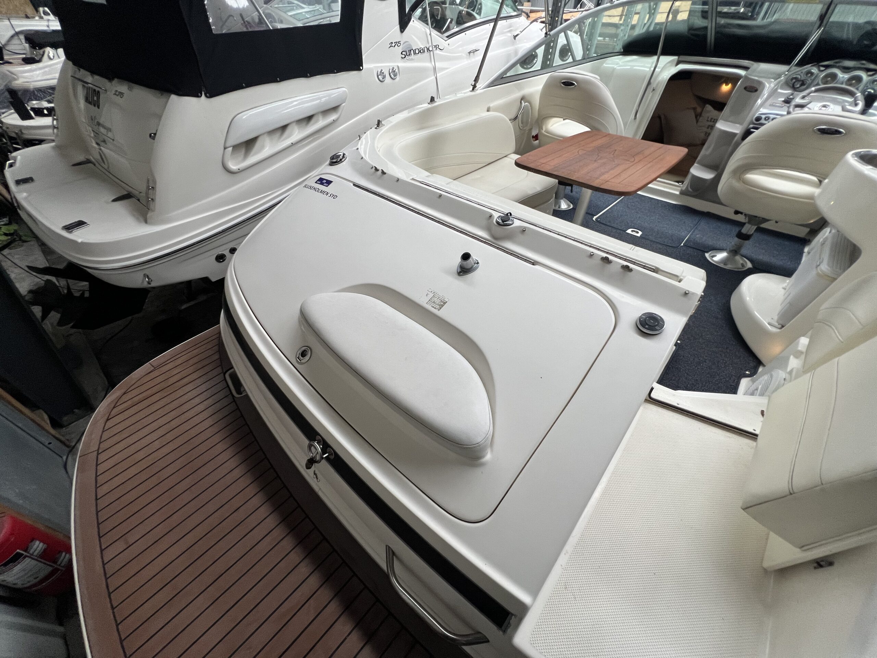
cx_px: 438
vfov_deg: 89.9
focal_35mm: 13
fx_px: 329
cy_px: 329
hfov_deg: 106.2
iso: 160
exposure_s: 1/99
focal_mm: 1.57
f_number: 1.8
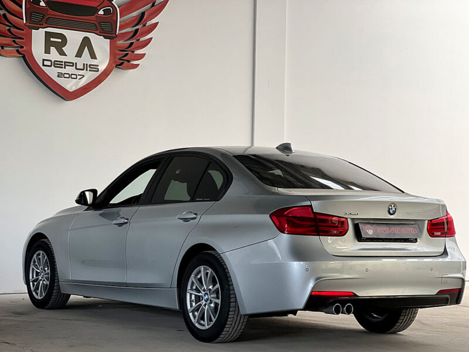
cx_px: 234
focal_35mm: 77
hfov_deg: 25.3
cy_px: 176
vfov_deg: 19.1
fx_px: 1043
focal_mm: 9
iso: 160
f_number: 2.8
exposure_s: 1/121
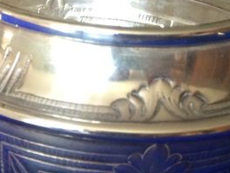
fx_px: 671
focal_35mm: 101
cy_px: 205
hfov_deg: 18.2
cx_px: -65
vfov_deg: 14.2
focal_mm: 4.12
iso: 125
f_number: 2.2
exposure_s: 1/30
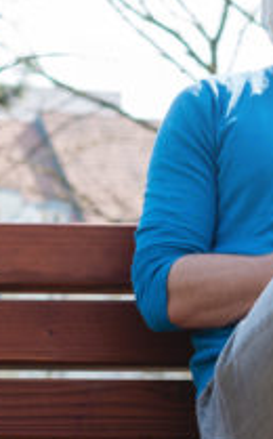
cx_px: -200
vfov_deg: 8.4
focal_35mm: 250
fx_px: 2986
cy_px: 259
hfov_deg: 5.2
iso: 100
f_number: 3.5
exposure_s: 1/250
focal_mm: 50
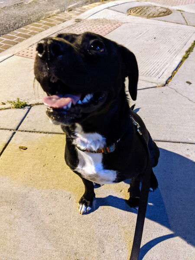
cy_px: 130
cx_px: 98
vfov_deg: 65.3
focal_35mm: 27
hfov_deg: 51.4
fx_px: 203
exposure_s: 1/17.2
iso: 1481
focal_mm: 4.38
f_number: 1.73
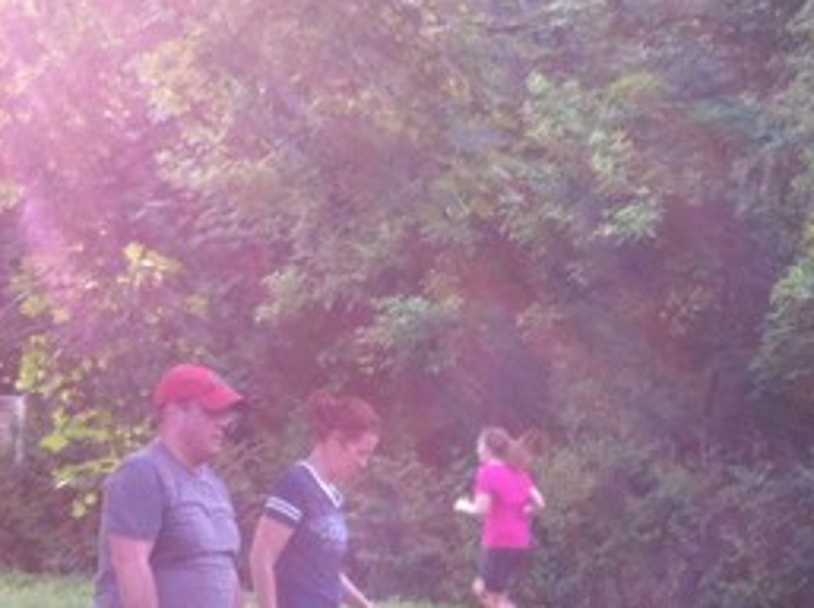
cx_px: 592
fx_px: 2560
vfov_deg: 13.1
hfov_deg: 18.0
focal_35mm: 109
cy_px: 782
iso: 100
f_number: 2.8
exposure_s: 1/60
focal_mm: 3.85
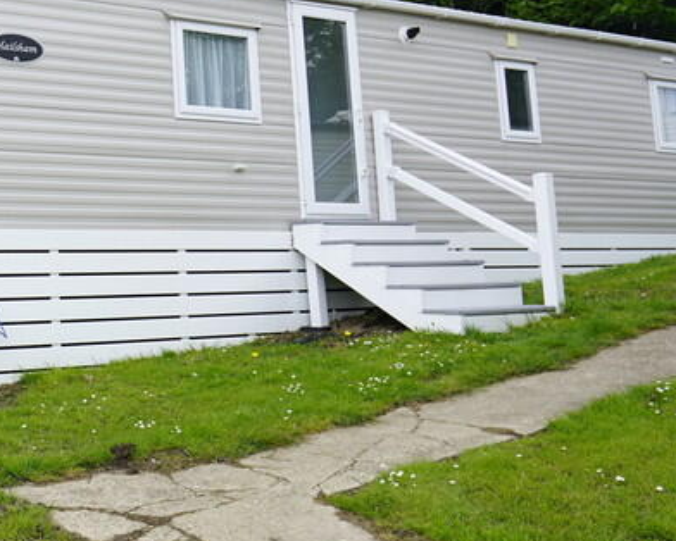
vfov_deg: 30.4
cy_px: 149
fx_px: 981
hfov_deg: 32.7
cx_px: -93
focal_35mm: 49
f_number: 6.3
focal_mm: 20
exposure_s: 1/160
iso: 100
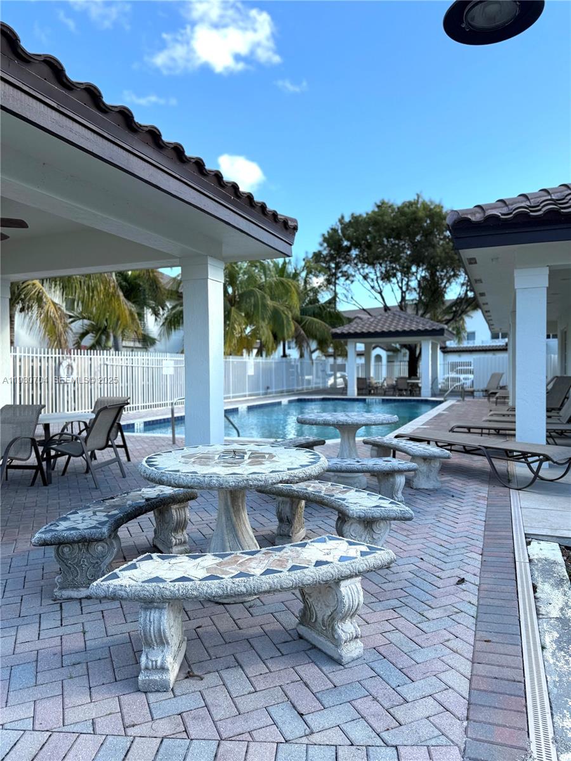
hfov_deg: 56.8
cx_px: 286
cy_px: 380
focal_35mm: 24
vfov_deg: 71.6
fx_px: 528
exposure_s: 1/1618
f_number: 1.78
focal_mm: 6.76
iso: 80
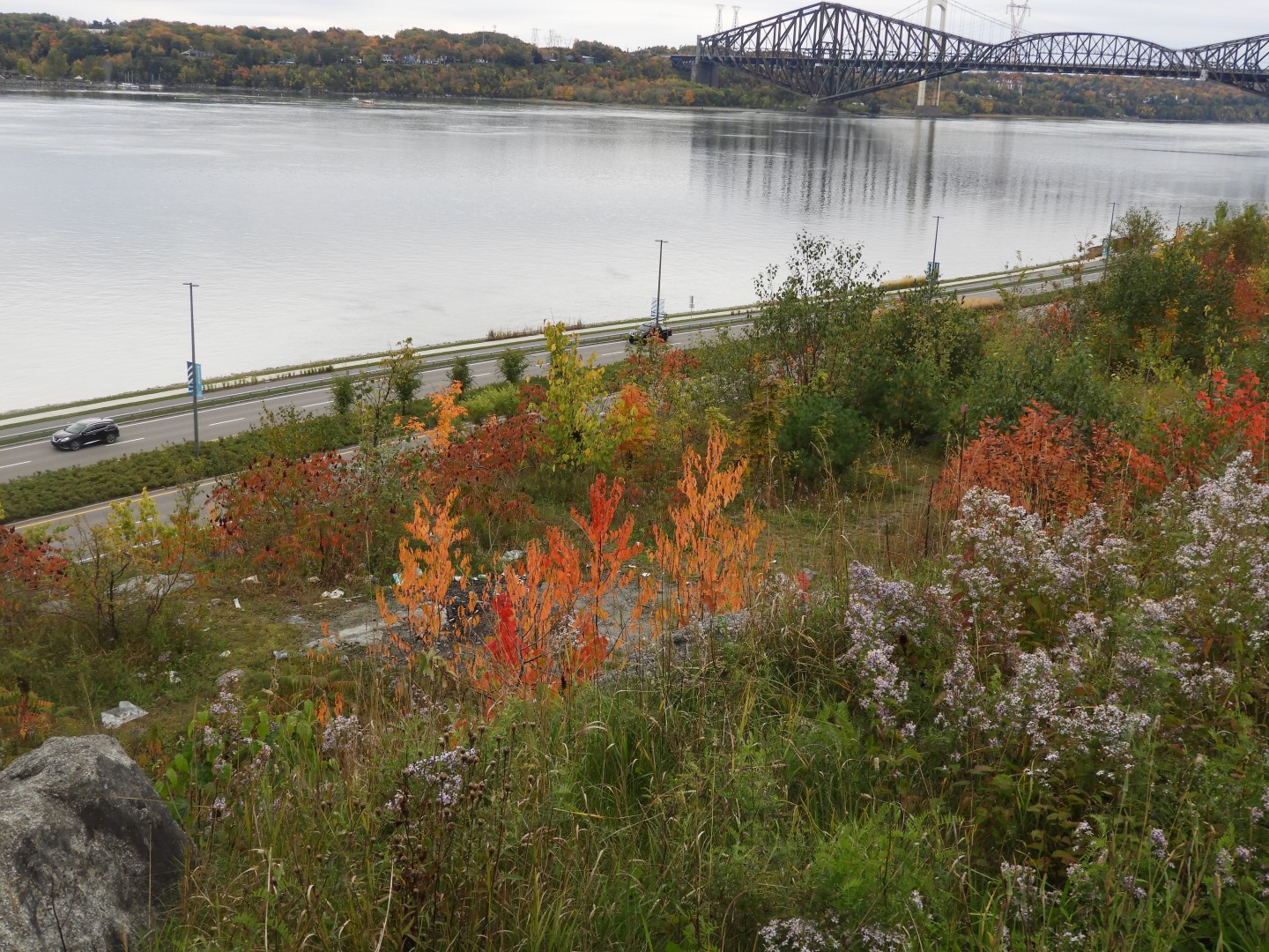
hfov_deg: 46.8
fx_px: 1466
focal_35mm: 40
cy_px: 476
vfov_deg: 36.0
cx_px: 634
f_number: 3.8
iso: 100
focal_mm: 7.2
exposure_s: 1/320
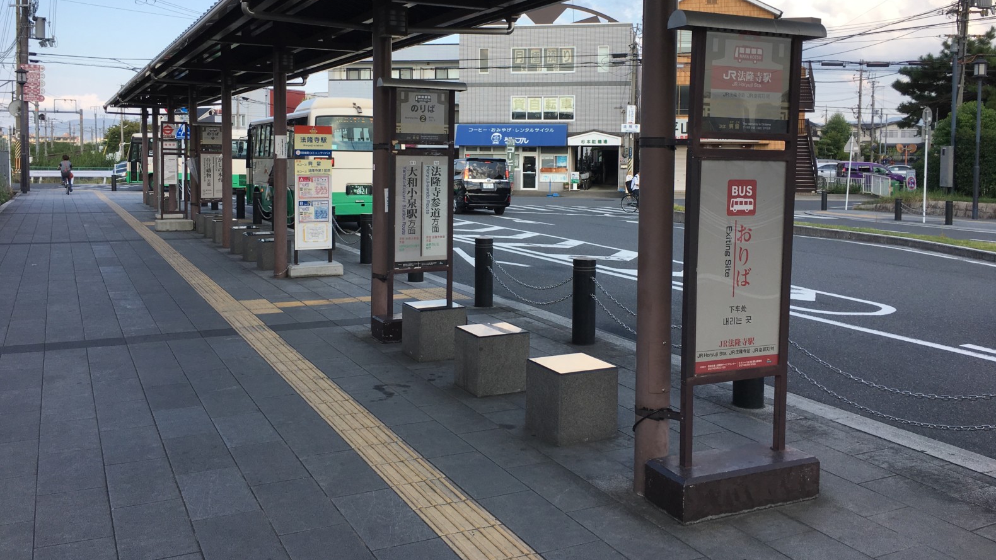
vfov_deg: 36.4
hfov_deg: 61.0
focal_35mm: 32
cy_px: 198
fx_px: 845
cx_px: 494
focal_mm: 4.15
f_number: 2.2
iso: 25
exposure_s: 1/699
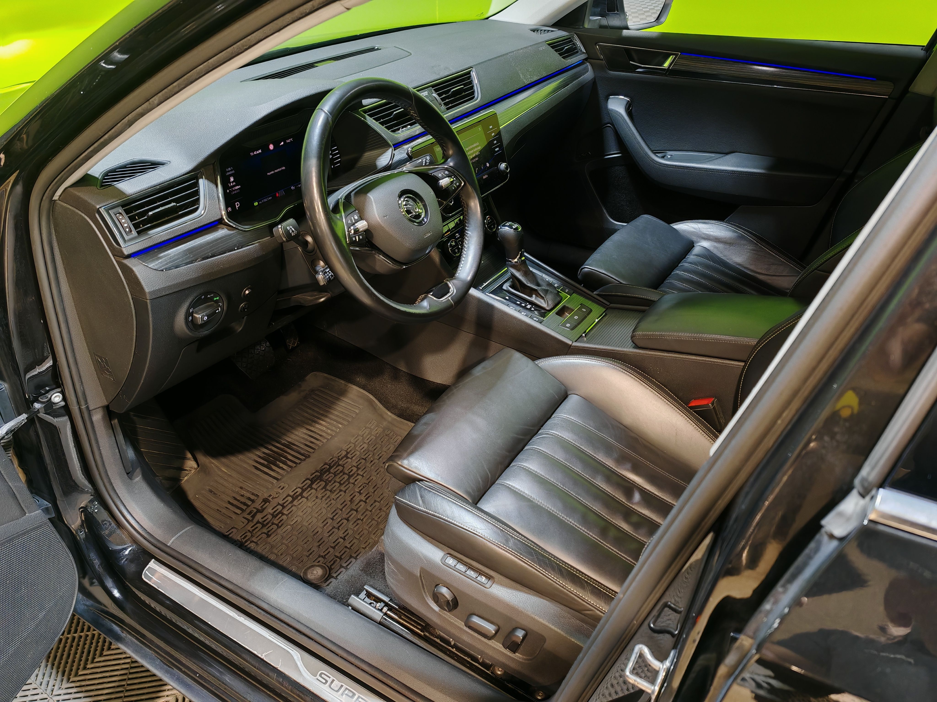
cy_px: 351
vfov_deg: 51.4
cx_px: 468
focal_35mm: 27
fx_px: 731
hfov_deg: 65.3
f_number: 1.4
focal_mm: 6.83
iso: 80
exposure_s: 1/50
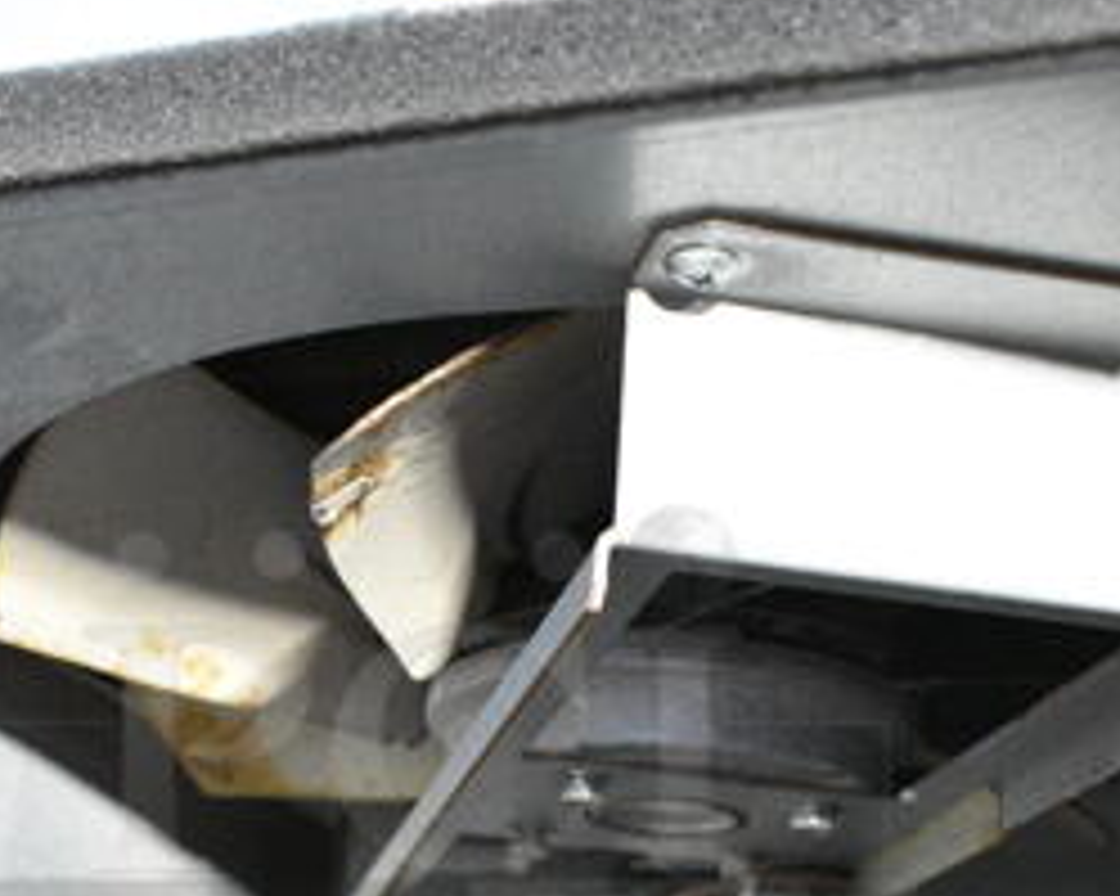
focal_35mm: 69
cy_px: 738
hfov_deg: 27.4
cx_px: 418
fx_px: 2286
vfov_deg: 21.8
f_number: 5.6
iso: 6400
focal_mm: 20
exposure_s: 1/125
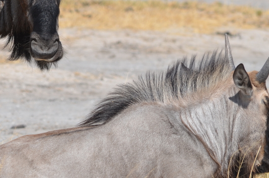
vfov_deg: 1.6
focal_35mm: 850
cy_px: 51
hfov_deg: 2.4
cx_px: -7
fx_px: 6338
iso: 200
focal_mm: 240
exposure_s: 1/800
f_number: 7.1
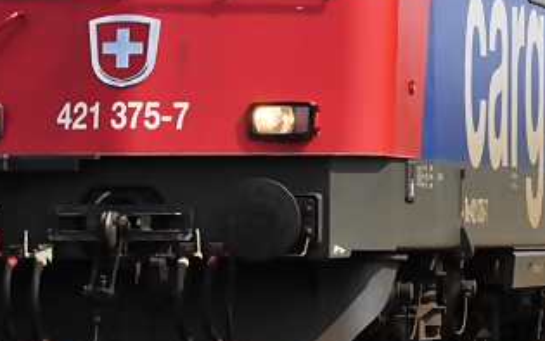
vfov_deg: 2.9
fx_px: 6640
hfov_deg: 4.7
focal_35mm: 447
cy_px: -14
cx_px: 599
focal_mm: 90
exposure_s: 1/400
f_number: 14
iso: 400
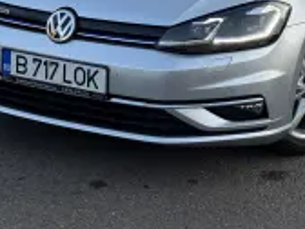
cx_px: 194
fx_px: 908
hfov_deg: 19.0
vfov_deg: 14.1
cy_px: -13
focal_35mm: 103
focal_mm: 6.76
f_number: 1.78
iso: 64
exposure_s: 1/1059
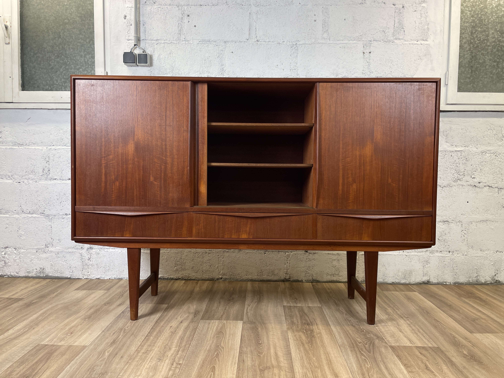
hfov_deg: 67.3
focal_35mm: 26
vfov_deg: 53.1
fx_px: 379
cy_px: 189
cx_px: 252
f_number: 1.6
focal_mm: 4.2
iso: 80
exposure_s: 1/100
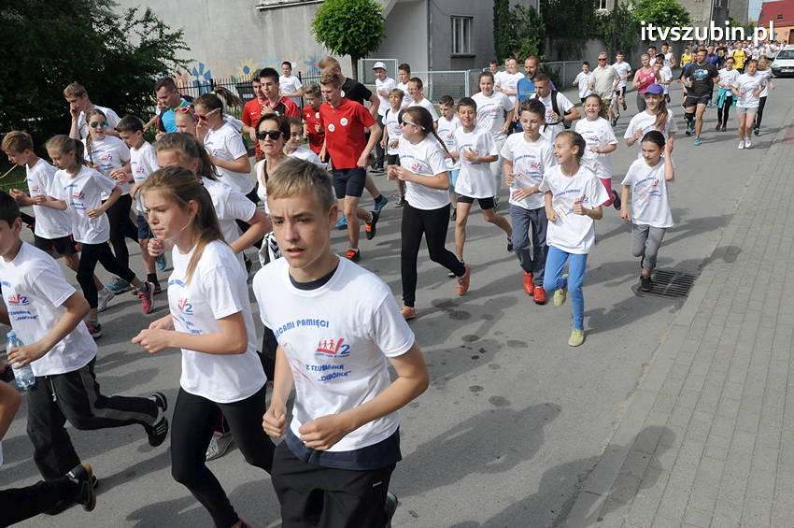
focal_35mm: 27
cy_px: 264
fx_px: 595
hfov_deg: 67.4
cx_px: 397
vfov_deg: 47.8
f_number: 14
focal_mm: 18
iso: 800
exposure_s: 1/640
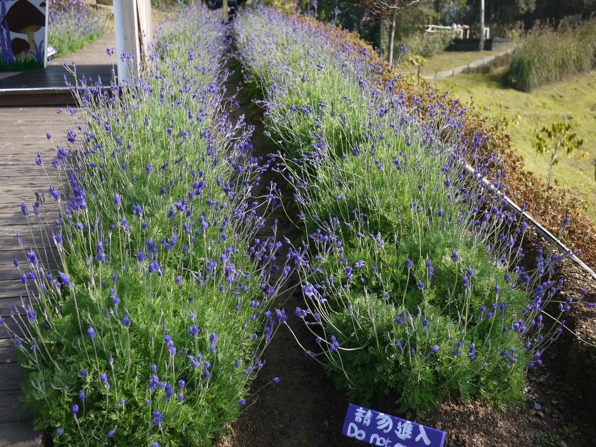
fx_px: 689
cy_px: 224
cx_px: 298
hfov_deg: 46.8
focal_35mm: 40
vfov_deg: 36.0
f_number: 2.2
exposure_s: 1/1600
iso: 160
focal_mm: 20
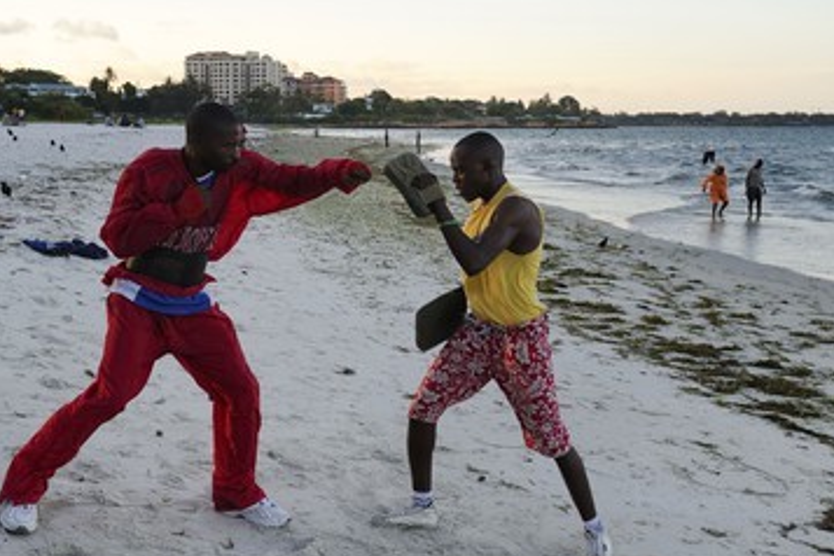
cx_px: 376
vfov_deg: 28.6
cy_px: 273
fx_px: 1089
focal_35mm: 47
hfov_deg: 41.9
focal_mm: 40
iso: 800
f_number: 8
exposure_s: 1/320
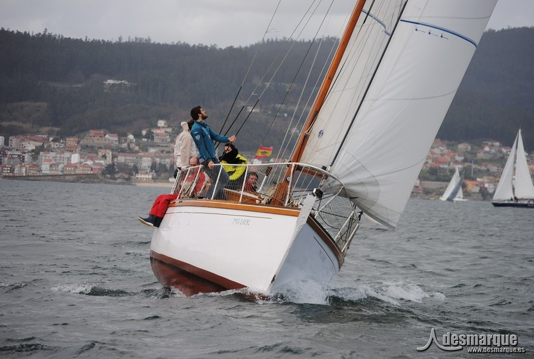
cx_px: 267
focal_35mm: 174
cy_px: 180
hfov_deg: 11.8
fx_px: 2586
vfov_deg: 7.9
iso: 125
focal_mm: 116
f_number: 5.6
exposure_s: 1/500
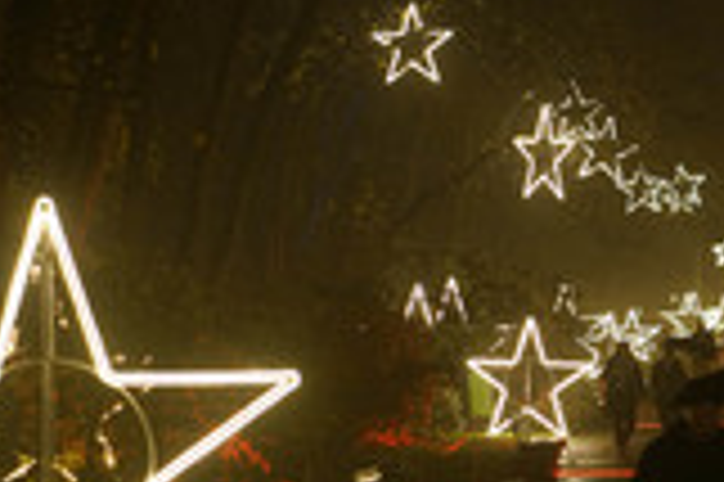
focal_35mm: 238
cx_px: 812
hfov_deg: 8.6
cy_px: 261
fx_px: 4782
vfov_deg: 5.8
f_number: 2.8
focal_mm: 85
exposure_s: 1/50
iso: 1600
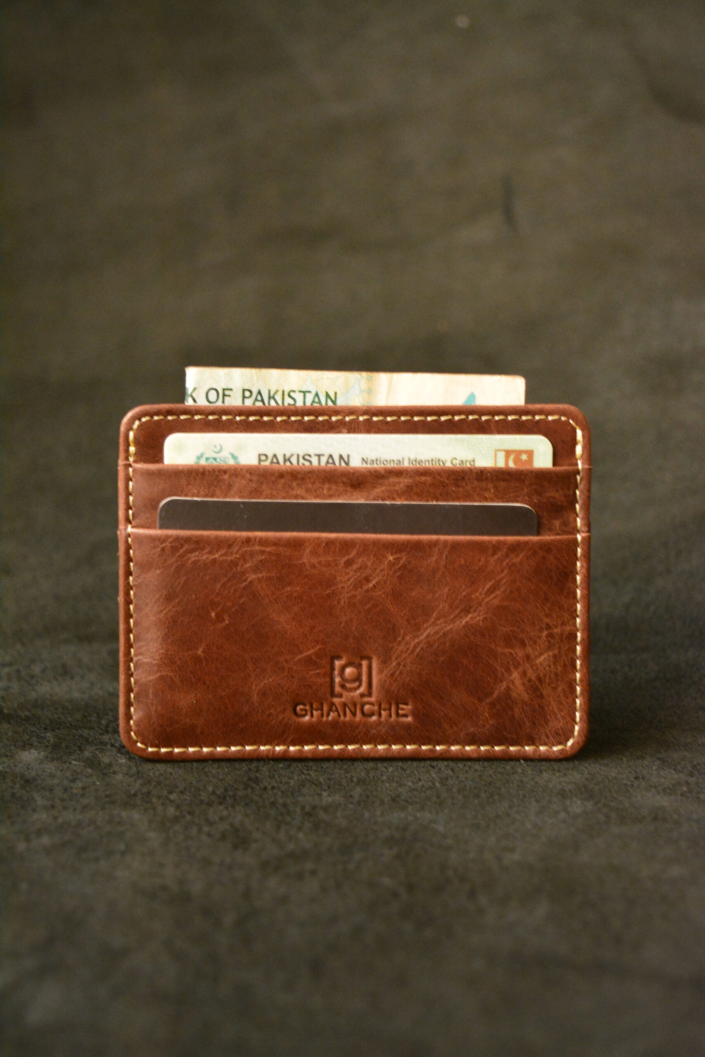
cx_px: 352
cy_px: 528
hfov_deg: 22.6
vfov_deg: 33.4
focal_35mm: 60
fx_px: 1762
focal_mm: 40
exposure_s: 1/30
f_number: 5
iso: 2800
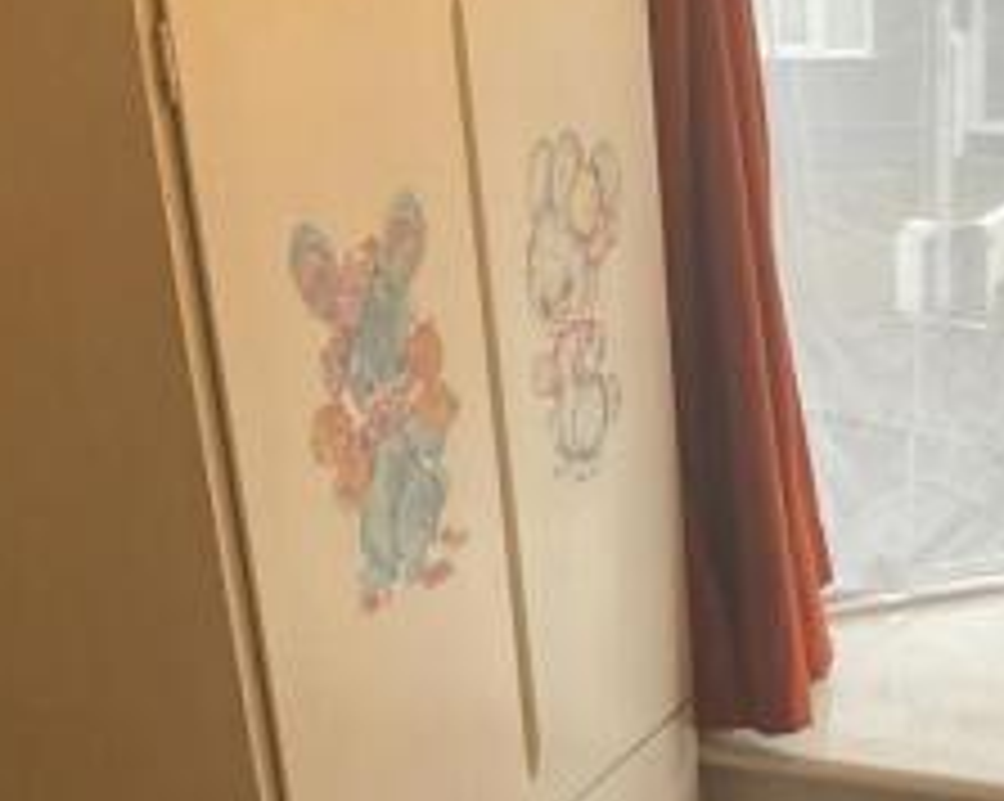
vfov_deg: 20.0
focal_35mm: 74
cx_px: 966
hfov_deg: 24.7
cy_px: 817
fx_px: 2197
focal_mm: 3
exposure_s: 1/50
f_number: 1.8
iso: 64
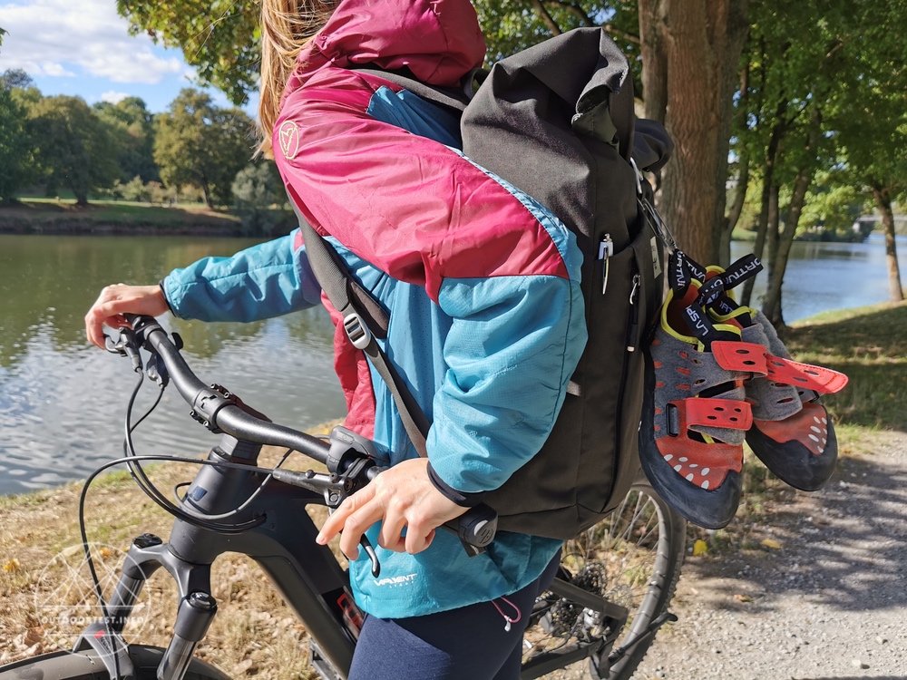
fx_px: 707
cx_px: 454
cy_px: 340
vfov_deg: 51.4
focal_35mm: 27
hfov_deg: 65.3
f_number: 1.6
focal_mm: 5.56
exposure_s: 1/3226
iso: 50
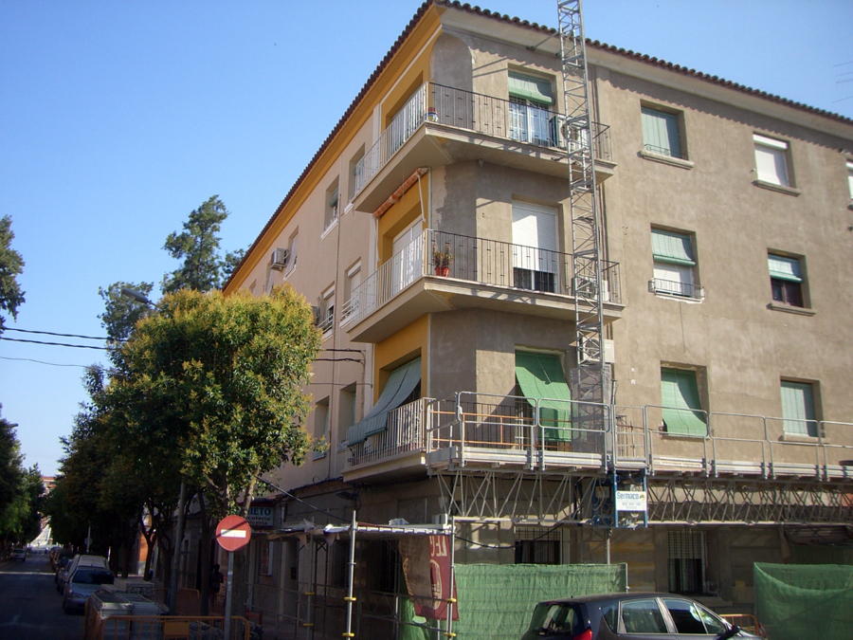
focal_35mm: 38
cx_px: 426
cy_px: 320
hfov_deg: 49.0
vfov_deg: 37.7
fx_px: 936
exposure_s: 1/320
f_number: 4.3
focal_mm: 6.2
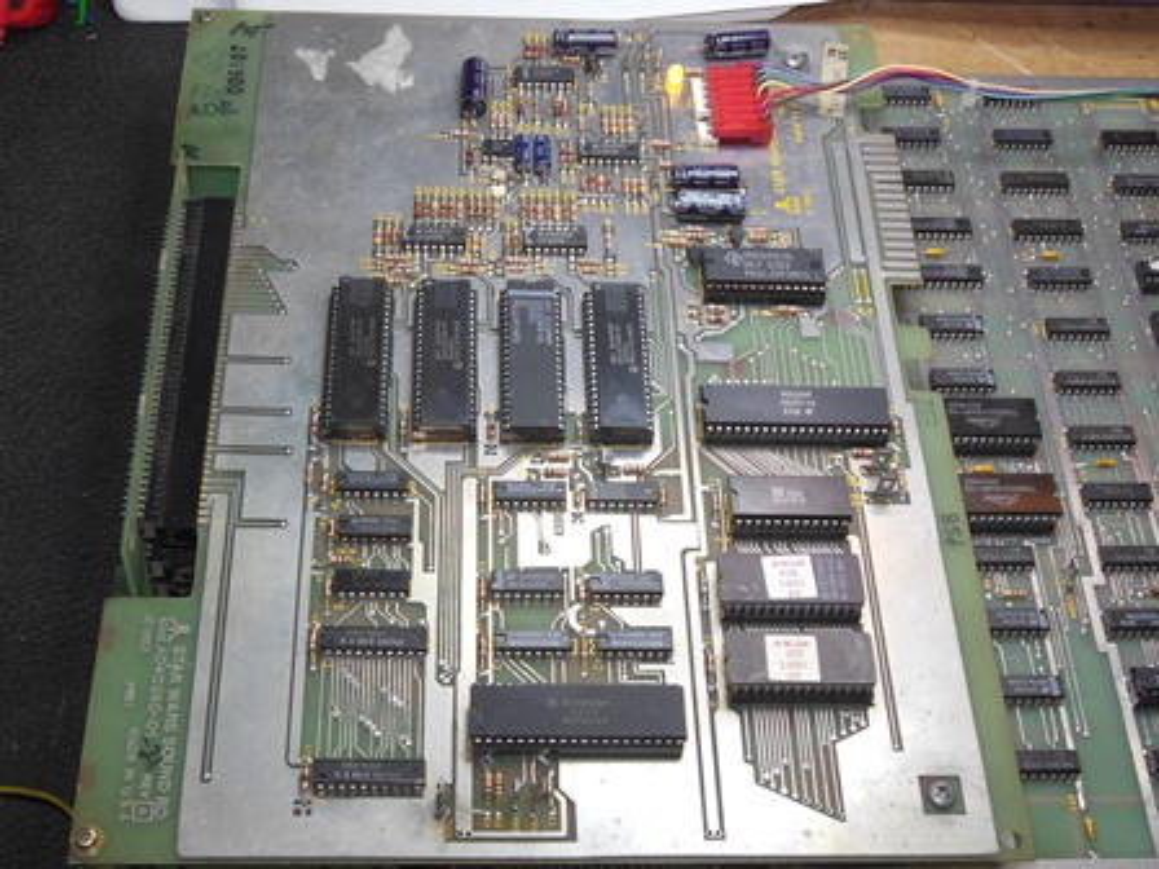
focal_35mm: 43
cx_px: 580
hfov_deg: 43.9
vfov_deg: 33.6
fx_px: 1440
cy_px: 434
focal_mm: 7.7
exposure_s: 1/30
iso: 125
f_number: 3.8
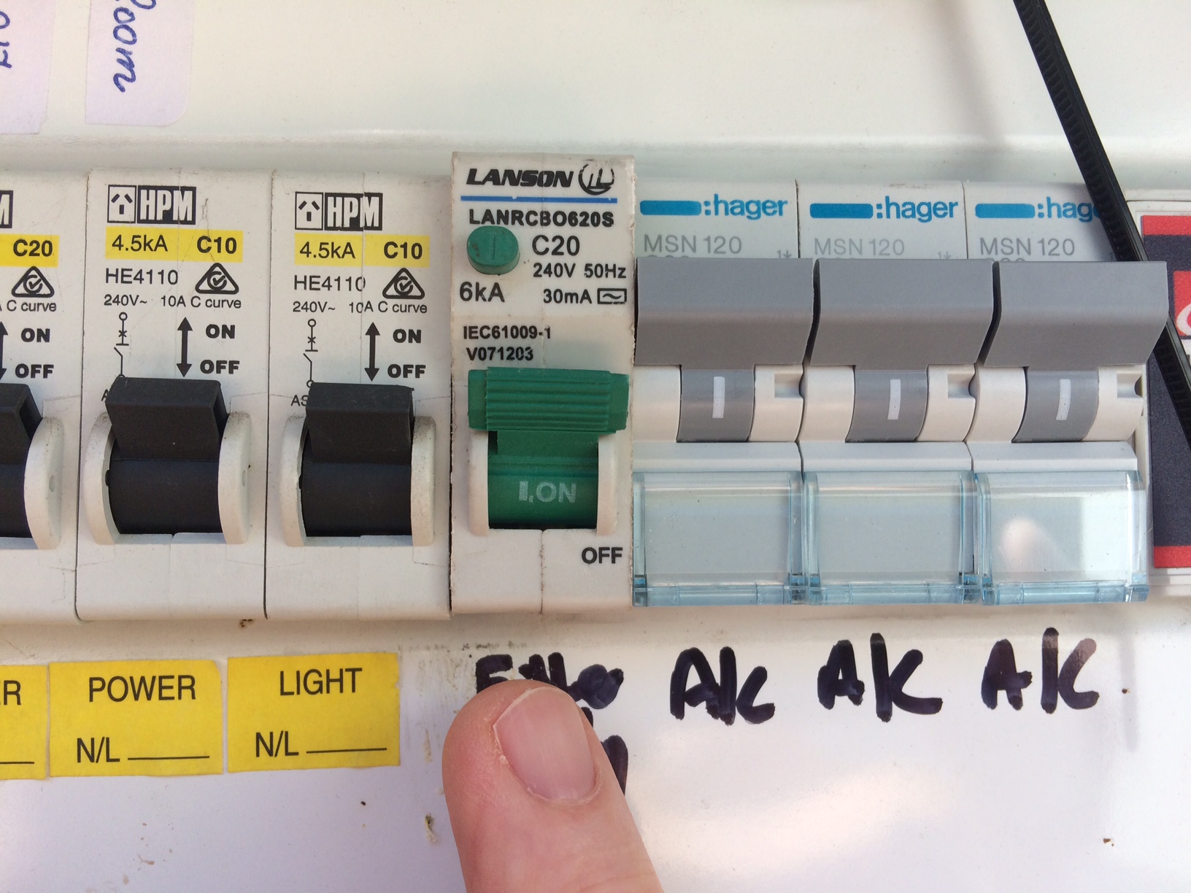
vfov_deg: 48.2
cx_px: 596
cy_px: 446
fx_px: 998
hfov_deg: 61.7
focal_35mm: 29
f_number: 2.2
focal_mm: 4.15
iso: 32
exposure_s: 1/494
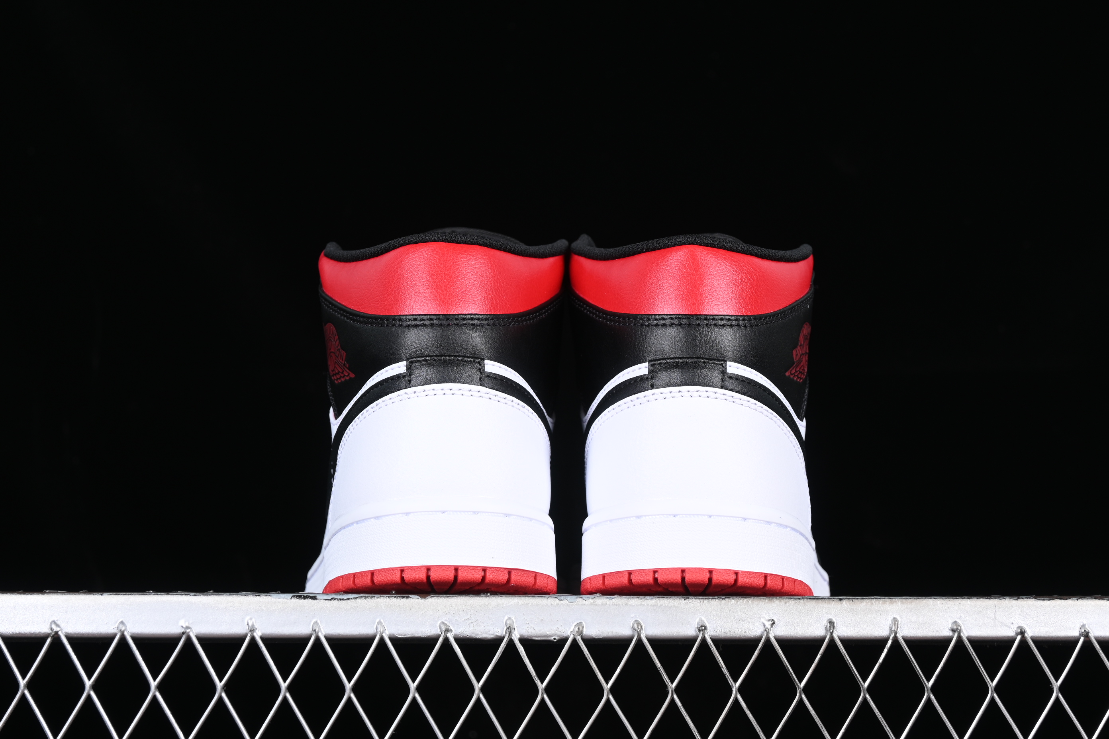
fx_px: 2310
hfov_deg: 27.0
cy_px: 370
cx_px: 554
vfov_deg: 18.2
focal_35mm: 75
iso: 160
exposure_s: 1/80
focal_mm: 50
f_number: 7.1
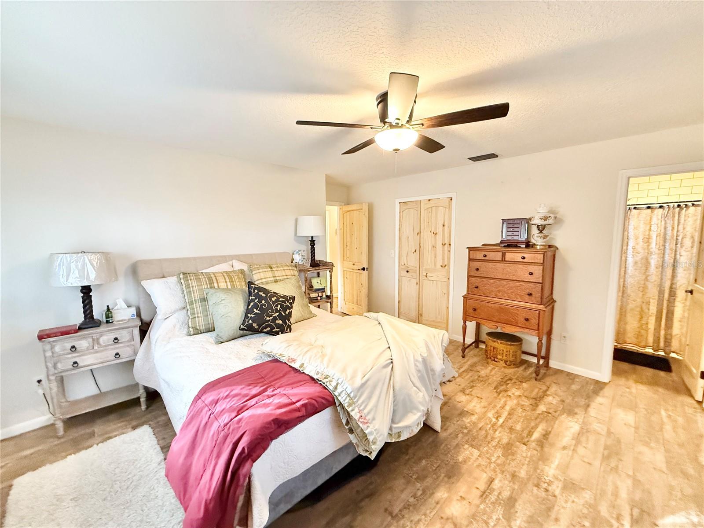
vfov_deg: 85.7
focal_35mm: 14
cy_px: 264
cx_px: 352
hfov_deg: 102.1
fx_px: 285
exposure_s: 1/60
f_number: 2.2
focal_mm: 2.22
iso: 640
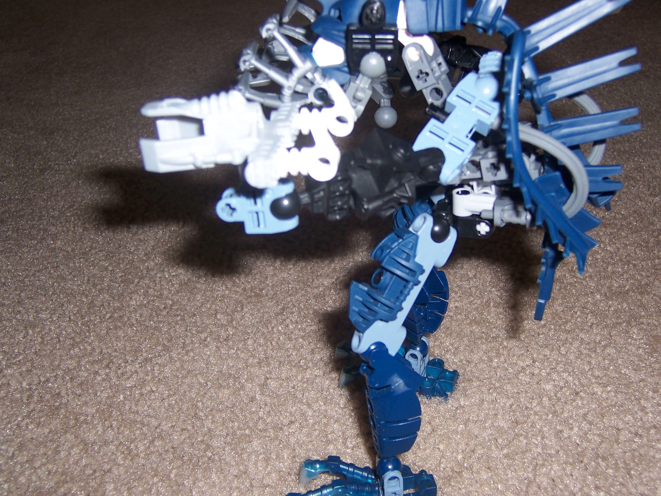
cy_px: 248
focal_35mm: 40
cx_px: 330
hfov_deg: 46.8
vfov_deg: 36.0
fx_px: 764
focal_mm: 6.7
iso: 80
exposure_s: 1/60
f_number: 3.4
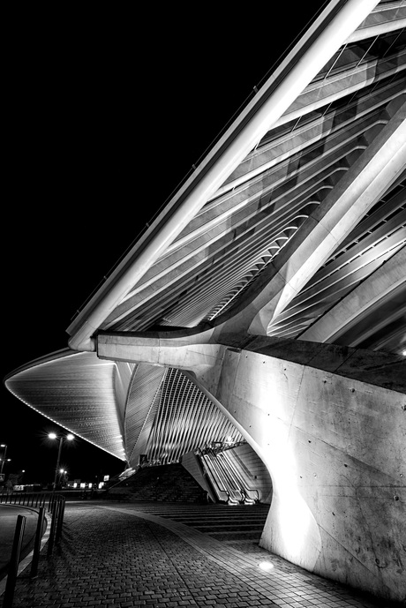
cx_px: 203
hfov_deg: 81.3
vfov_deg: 104.2
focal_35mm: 14
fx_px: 237
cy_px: 304
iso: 100
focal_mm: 14
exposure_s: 5
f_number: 13
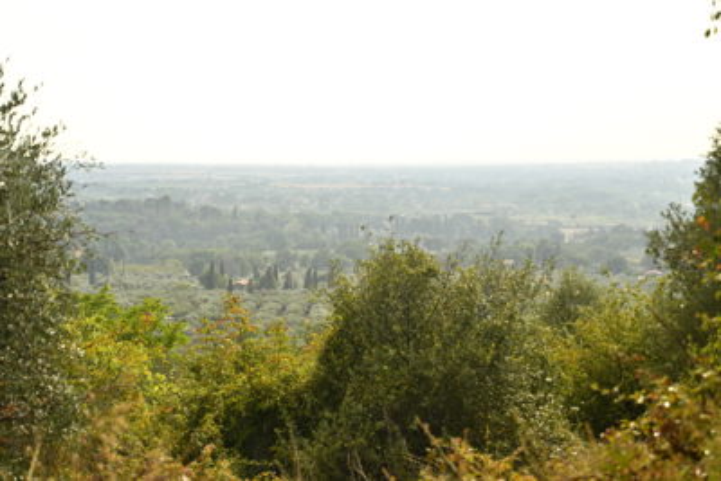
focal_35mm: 66
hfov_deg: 30.5
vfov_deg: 20.6
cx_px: 360
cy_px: 240
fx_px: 1322
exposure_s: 1/250
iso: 100
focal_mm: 44
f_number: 4.8
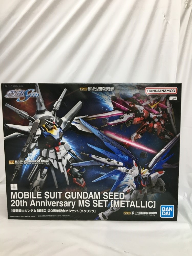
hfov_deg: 48.2
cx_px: 96
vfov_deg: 61.7
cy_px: 128
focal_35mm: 29
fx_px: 214
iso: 40
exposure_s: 1/30
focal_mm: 4.15
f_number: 2.2
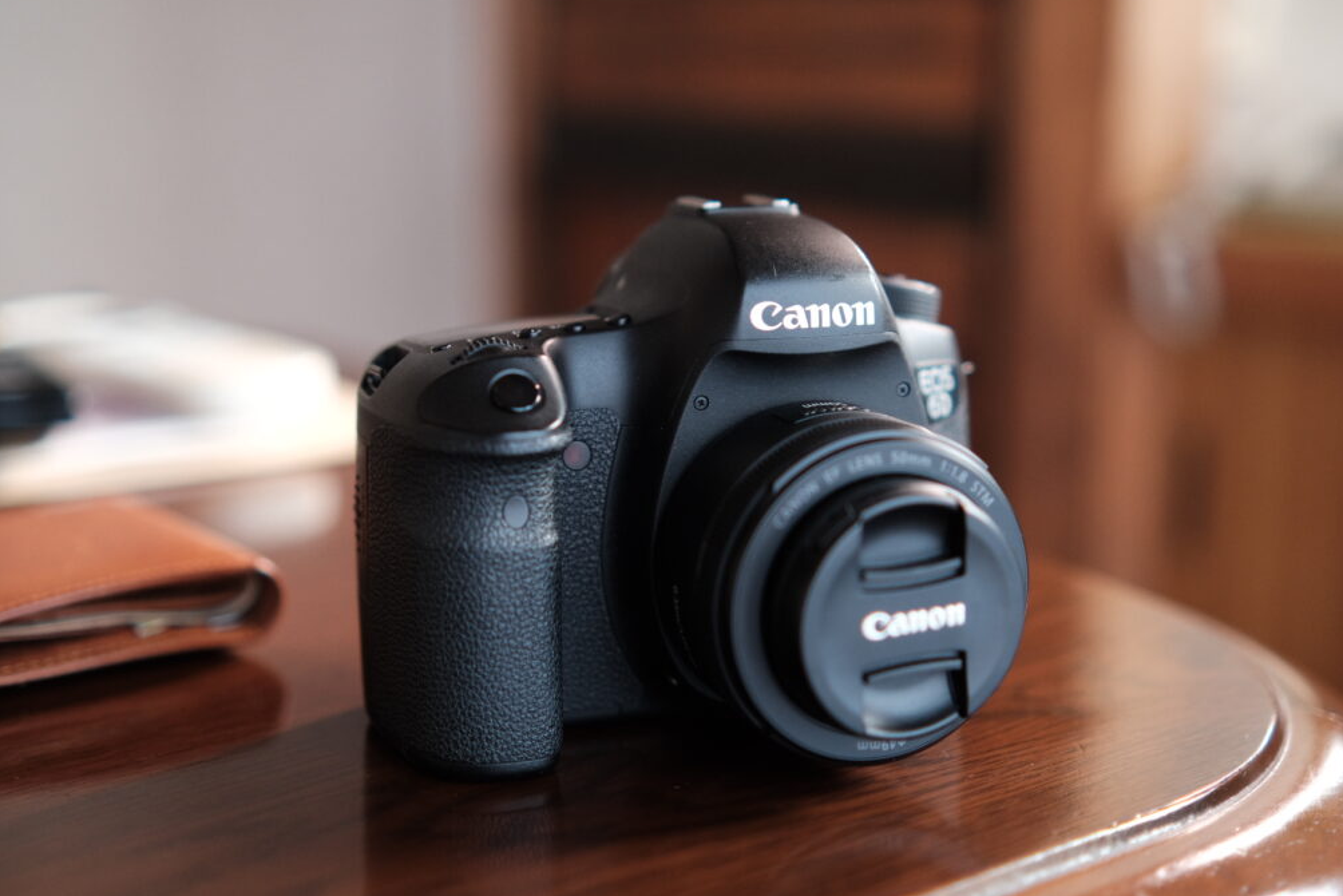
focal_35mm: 51
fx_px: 1903
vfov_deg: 26.5
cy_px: 447
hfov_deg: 38.9
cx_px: 661
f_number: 1.6
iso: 1000
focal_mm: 33
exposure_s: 1/250
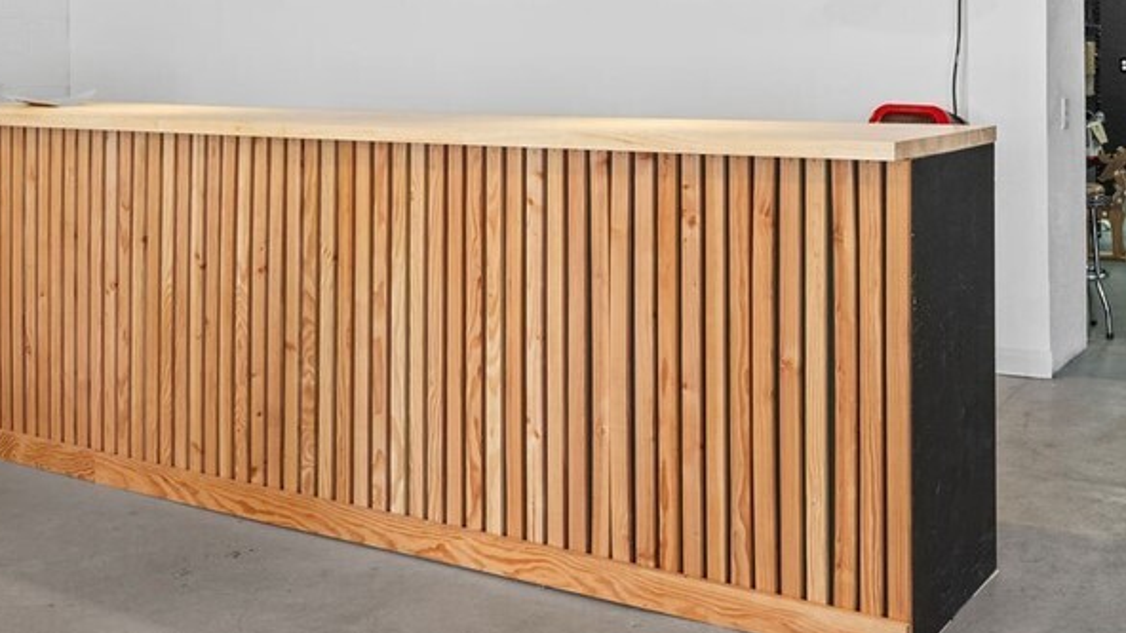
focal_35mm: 42
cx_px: 825
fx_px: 1254
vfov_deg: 27.1
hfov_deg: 46.8
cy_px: 33
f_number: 9
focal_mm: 14
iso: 400
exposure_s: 1/3
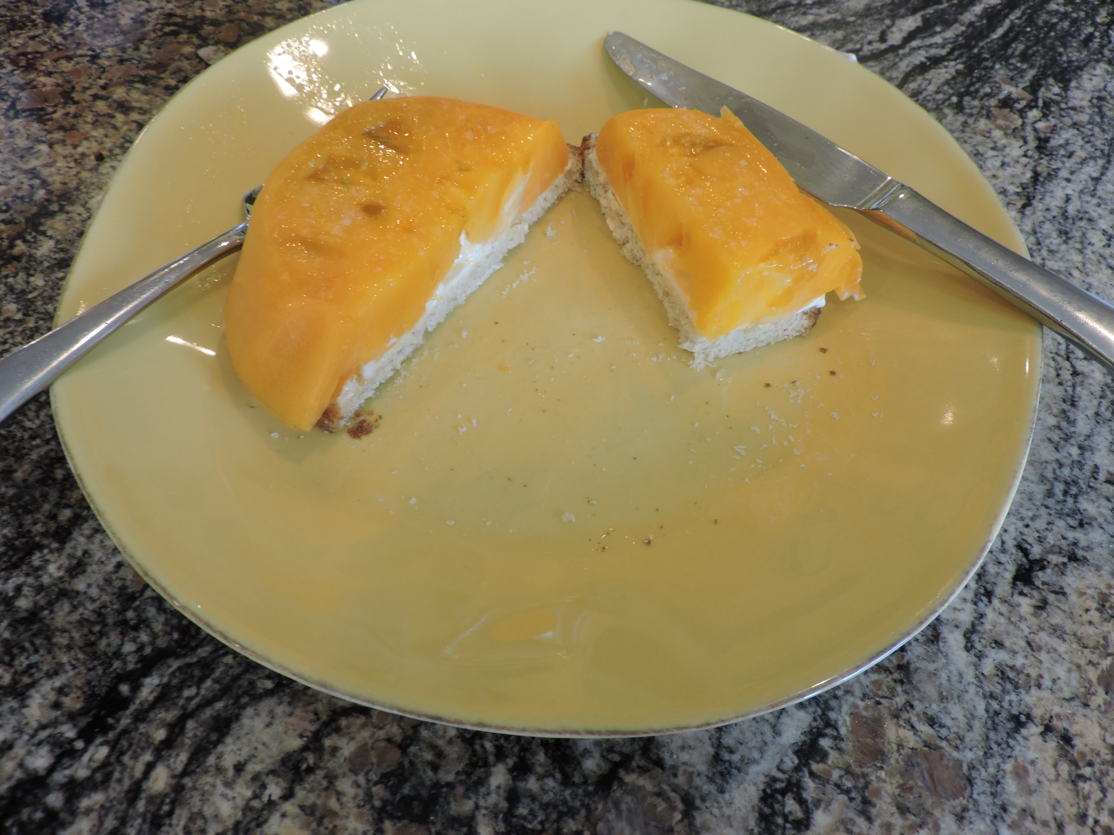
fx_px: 772
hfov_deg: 71.6
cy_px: 418
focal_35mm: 24
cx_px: 557
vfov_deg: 56.8
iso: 100
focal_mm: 4.3
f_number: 3
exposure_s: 1/40
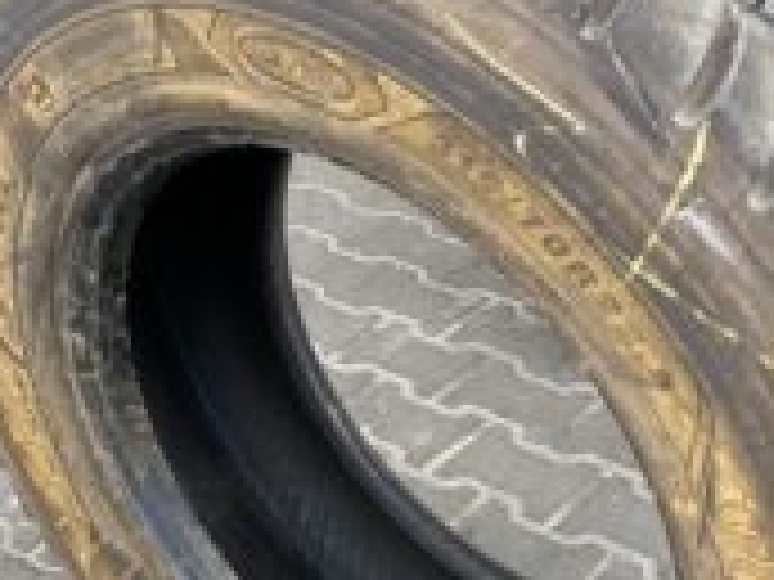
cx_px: 428
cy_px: 380
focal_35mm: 65
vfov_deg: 22.5
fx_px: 1453
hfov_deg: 29.8
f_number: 1.8
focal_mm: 4.25
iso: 80
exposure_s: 1/121
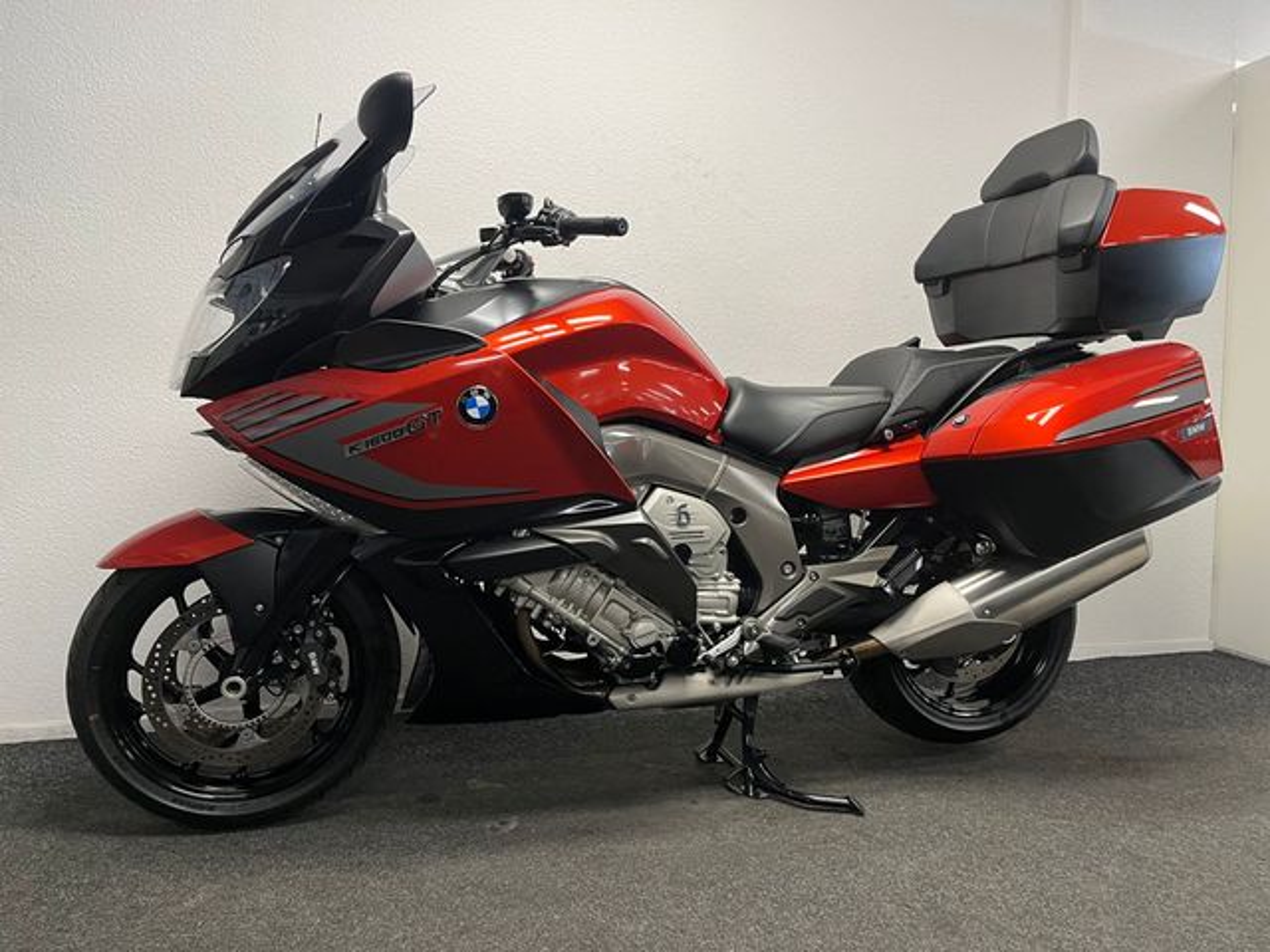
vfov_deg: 53.1
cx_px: 635
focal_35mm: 26
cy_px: 476
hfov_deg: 67.3
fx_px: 954
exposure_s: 1/50
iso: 125
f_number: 1.6
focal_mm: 5.1
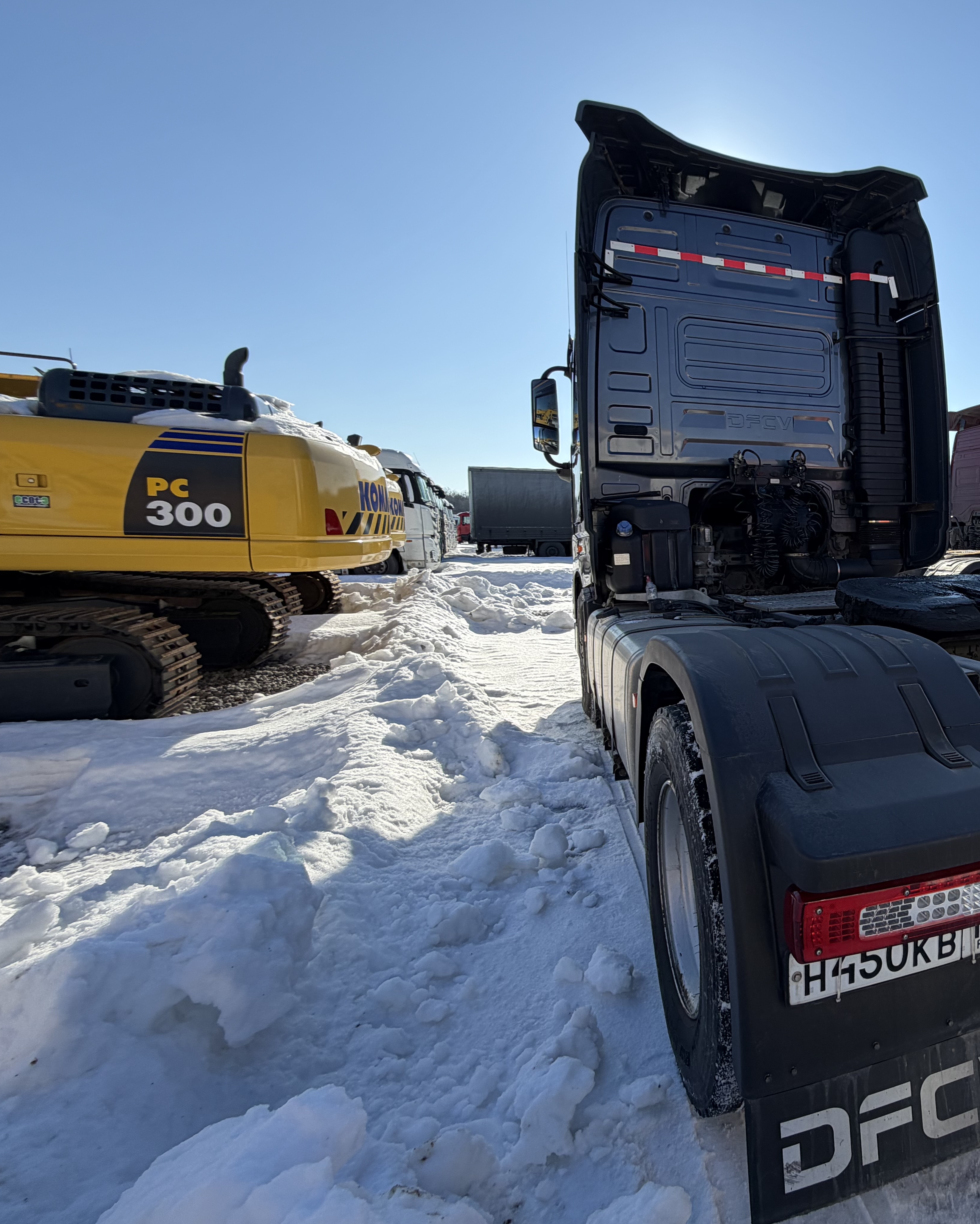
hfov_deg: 62.8
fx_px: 689
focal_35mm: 19
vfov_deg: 83.3
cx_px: 825
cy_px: 599
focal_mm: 2.22
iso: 20
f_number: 2.2
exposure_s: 1/789
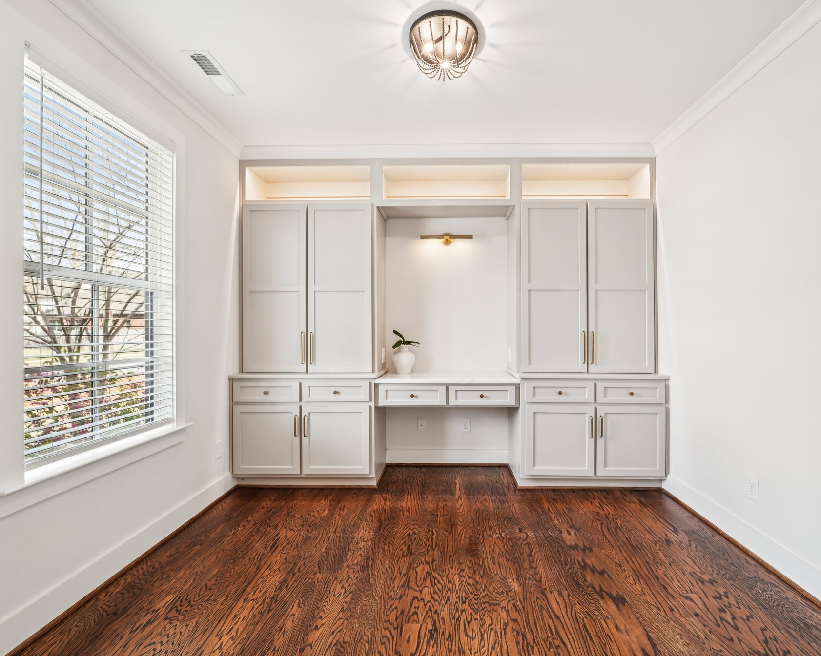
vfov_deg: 80.4
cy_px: 332
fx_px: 389
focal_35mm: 16
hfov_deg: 93.0
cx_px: 433
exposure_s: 1/40
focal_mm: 14
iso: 400
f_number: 8
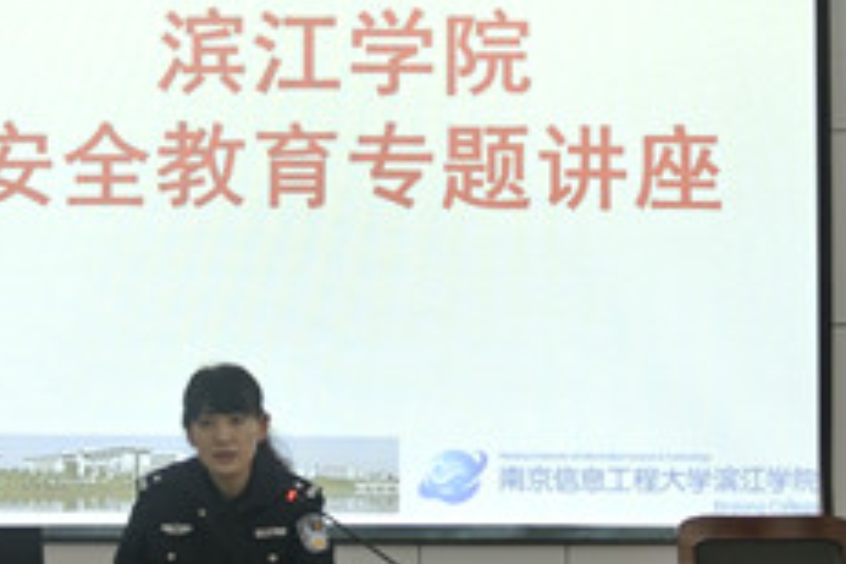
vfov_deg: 18.1
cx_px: 352
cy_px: 379
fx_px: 1762
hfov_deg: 27.0
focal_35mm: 75
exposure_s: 1/30
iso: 400
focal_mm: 12.7
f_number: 3.8
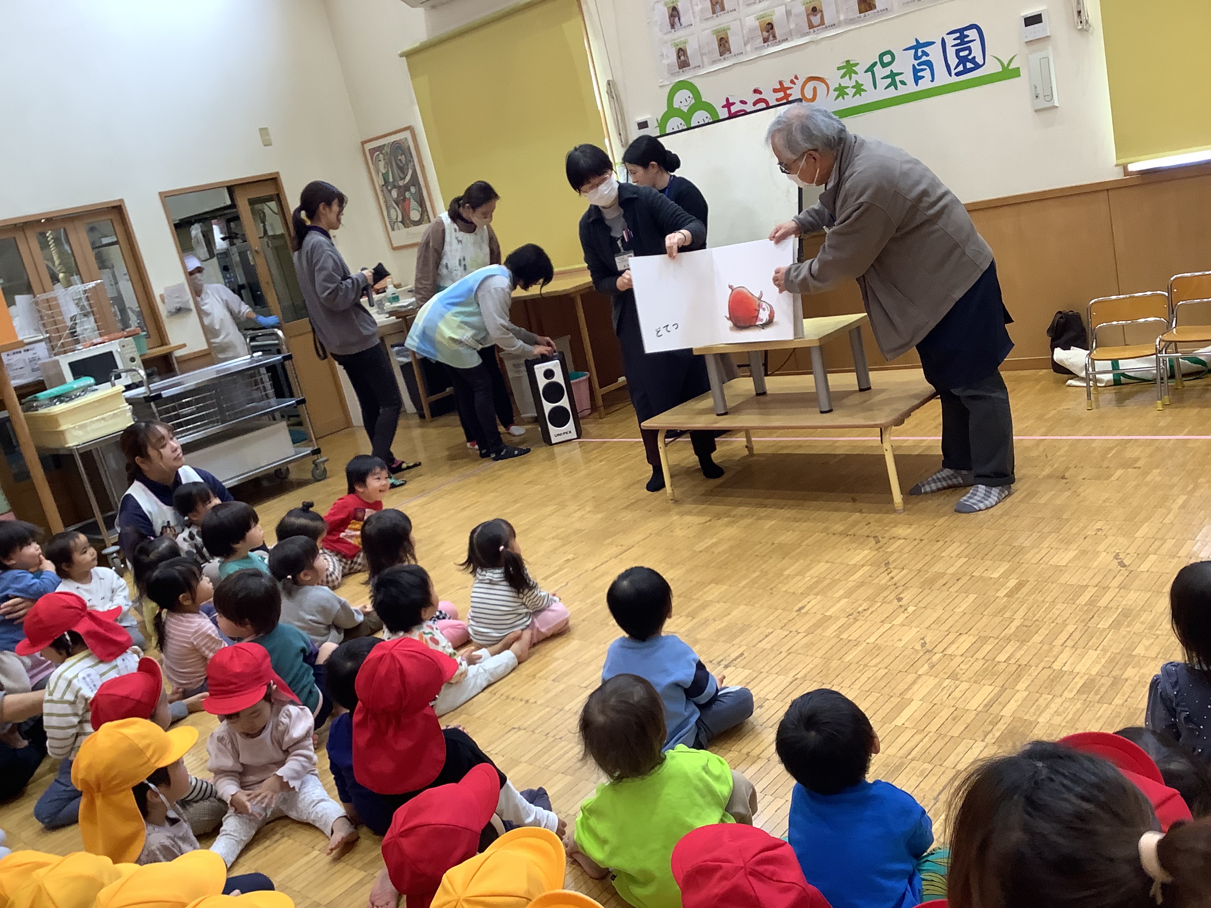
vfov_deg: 45.4
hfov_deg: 58.4
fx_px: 1084
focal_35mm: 31
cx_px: 606
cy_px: 454
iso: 100
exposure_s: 1/50
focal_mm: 3.3
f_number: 2.4
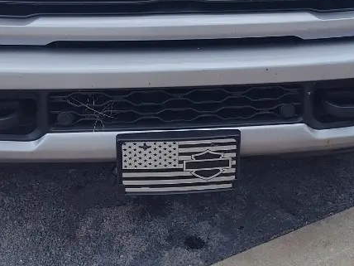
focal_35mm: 55
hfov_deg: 34.8
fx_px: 562
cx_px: 211
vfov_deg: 24.8
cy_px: -26
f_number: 1.8
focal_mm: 5.56
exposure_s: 1/1039
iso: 100
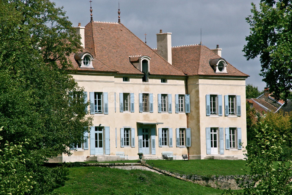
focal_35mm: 225
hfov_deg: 9.1
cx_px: 146
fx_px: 1827
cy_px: 98
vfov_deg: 6.1
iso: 800
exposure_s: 1/4000
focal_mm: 150
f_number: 8
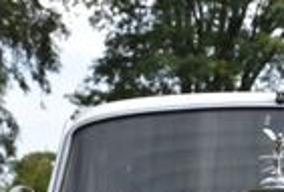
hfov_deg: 7.9
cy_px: 315
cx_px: 272
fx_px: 2042
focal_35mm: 258
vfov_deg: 5.3
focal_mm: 38
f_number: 8
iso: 250
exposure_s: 1/500
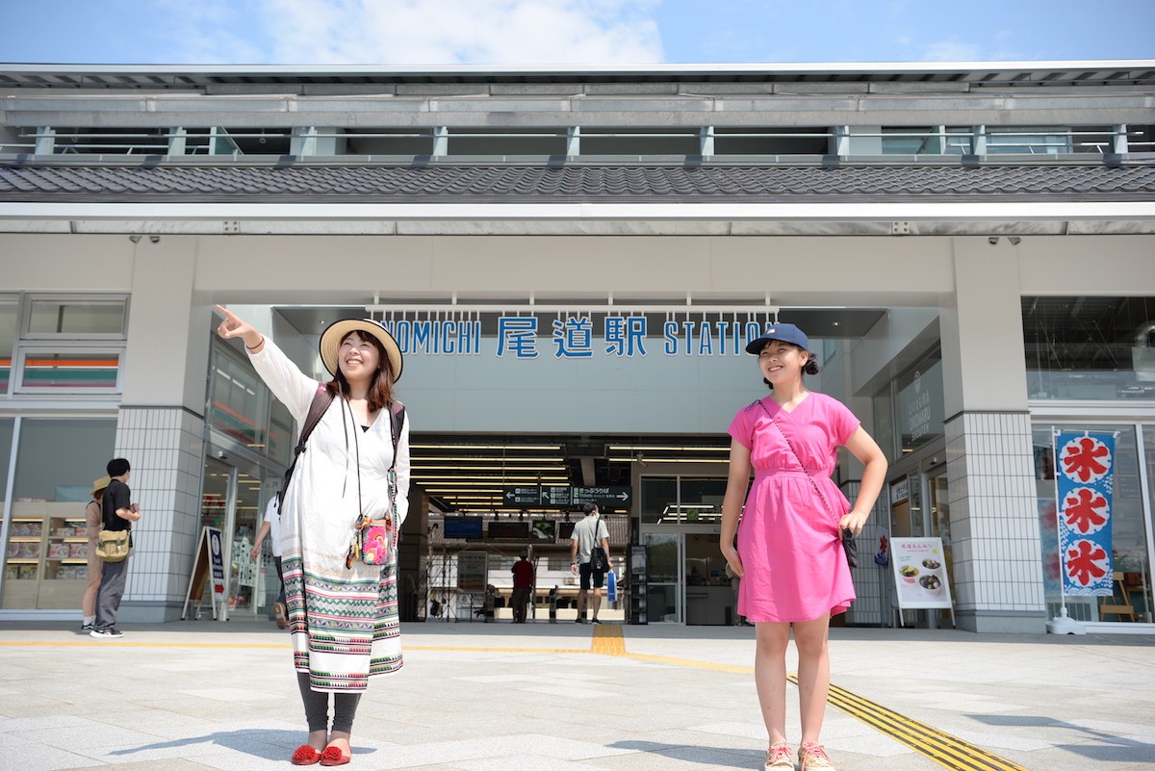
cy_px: 386
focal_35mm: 36
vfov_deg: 36.9
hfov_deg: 53.1
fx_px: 1155
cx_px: 578
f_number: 4
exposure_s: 1/750
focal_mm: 36
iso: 100
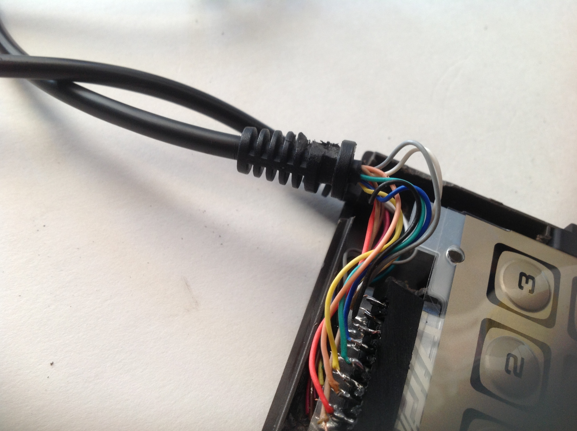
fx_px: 583
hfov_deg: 52.7
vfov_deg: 40.6
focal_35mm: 35
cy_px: 216
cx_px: 288
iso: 50
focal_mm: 4.28
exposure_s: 1/15
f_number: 2.4
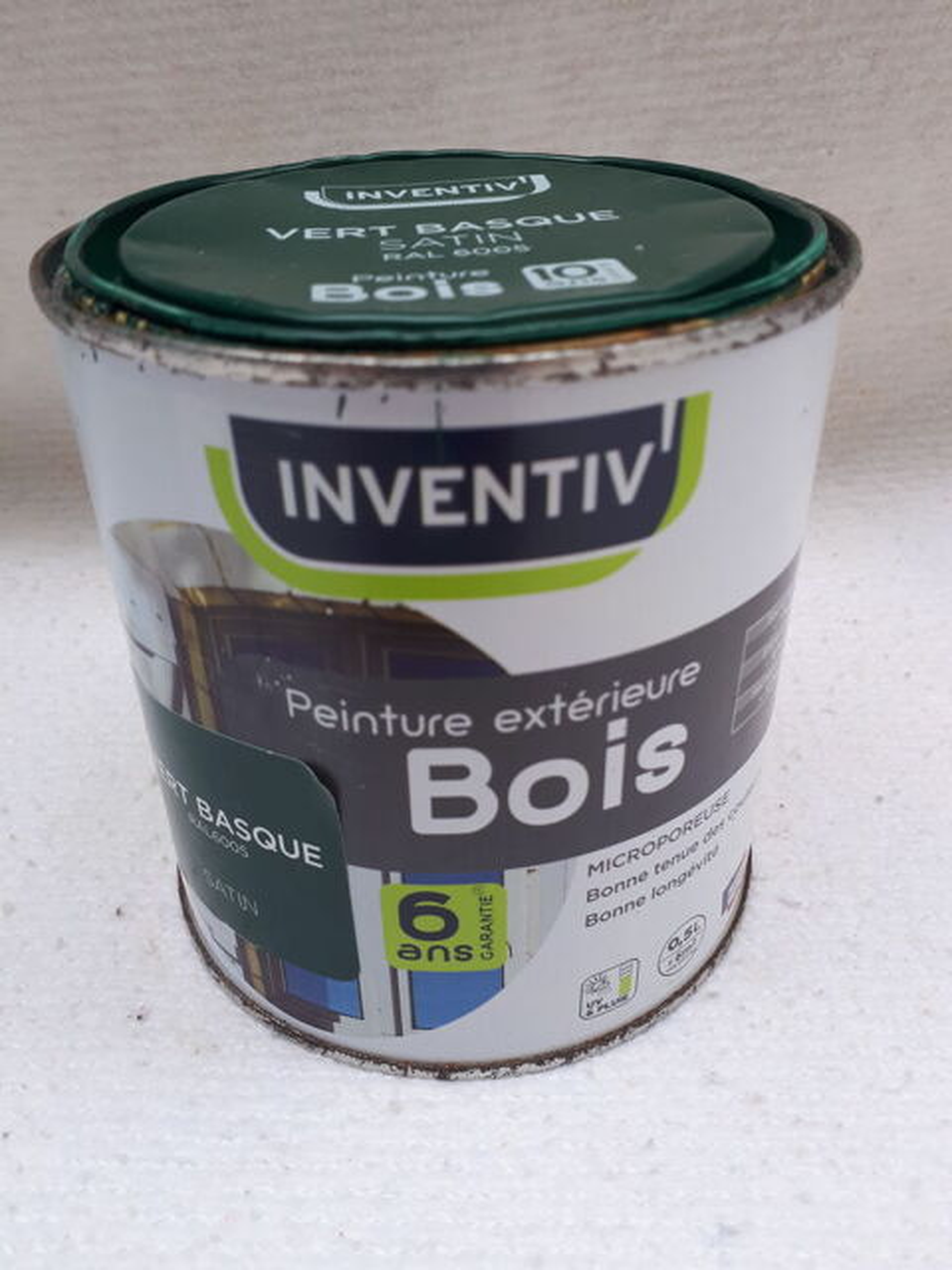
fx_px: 990
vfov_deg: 65.3
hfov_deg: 51.4
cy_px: 635
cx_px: 476
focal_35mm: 27
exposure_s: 1/230
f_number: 1.9
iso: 40
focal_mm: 3.6
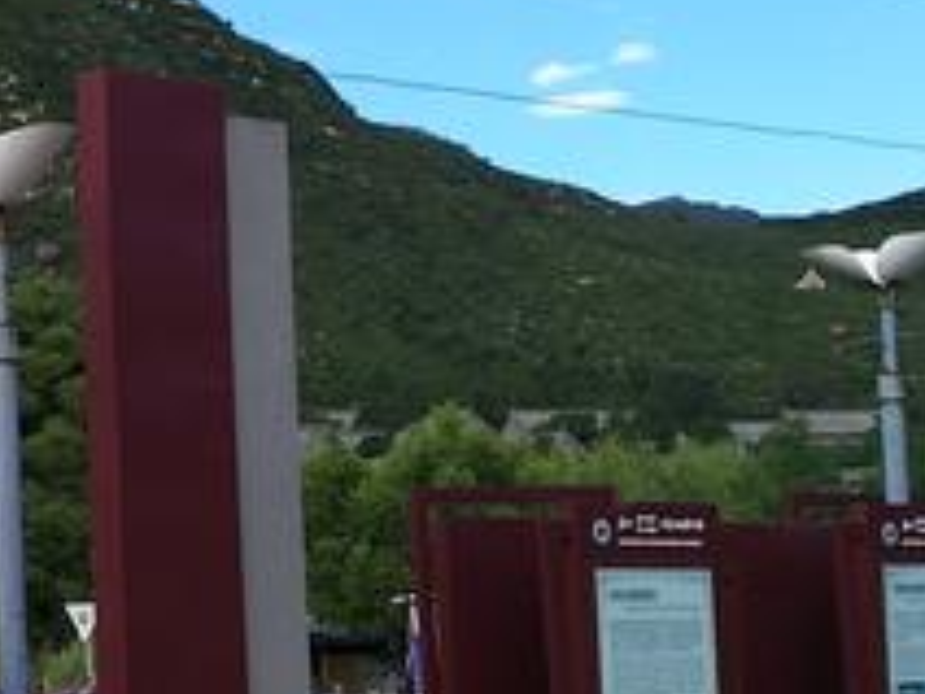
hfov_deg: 20.4
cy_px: 310
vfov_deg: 17.0
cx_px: -310
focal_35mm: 87
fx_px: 2325
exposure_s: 1/583
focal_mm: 3.81
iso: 100
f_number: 2.2
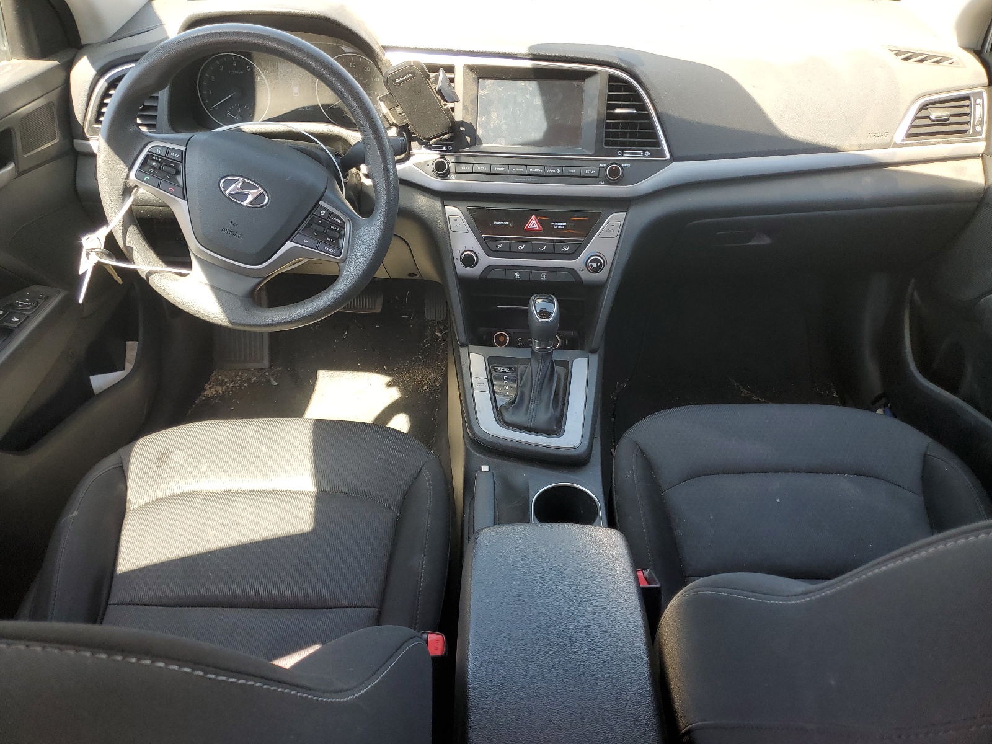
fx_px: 745
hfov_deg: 67.3
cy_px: 372
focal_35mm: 26
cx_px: 496
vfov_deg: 53.1
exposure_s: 1/156
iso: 50
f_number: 1.5
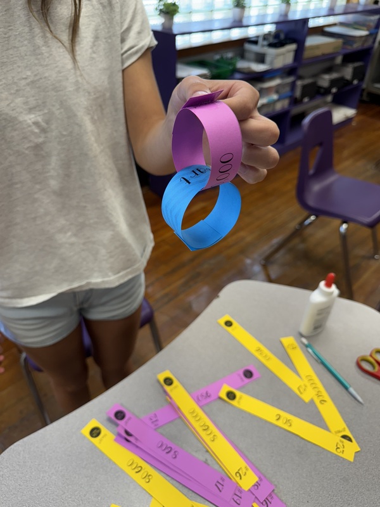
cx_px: 190
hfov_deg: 56.8
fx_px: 351
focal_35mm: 24
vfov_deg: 71.6
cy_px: 254
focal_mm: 6.76
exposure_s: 1/120
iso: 100
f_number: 1.78
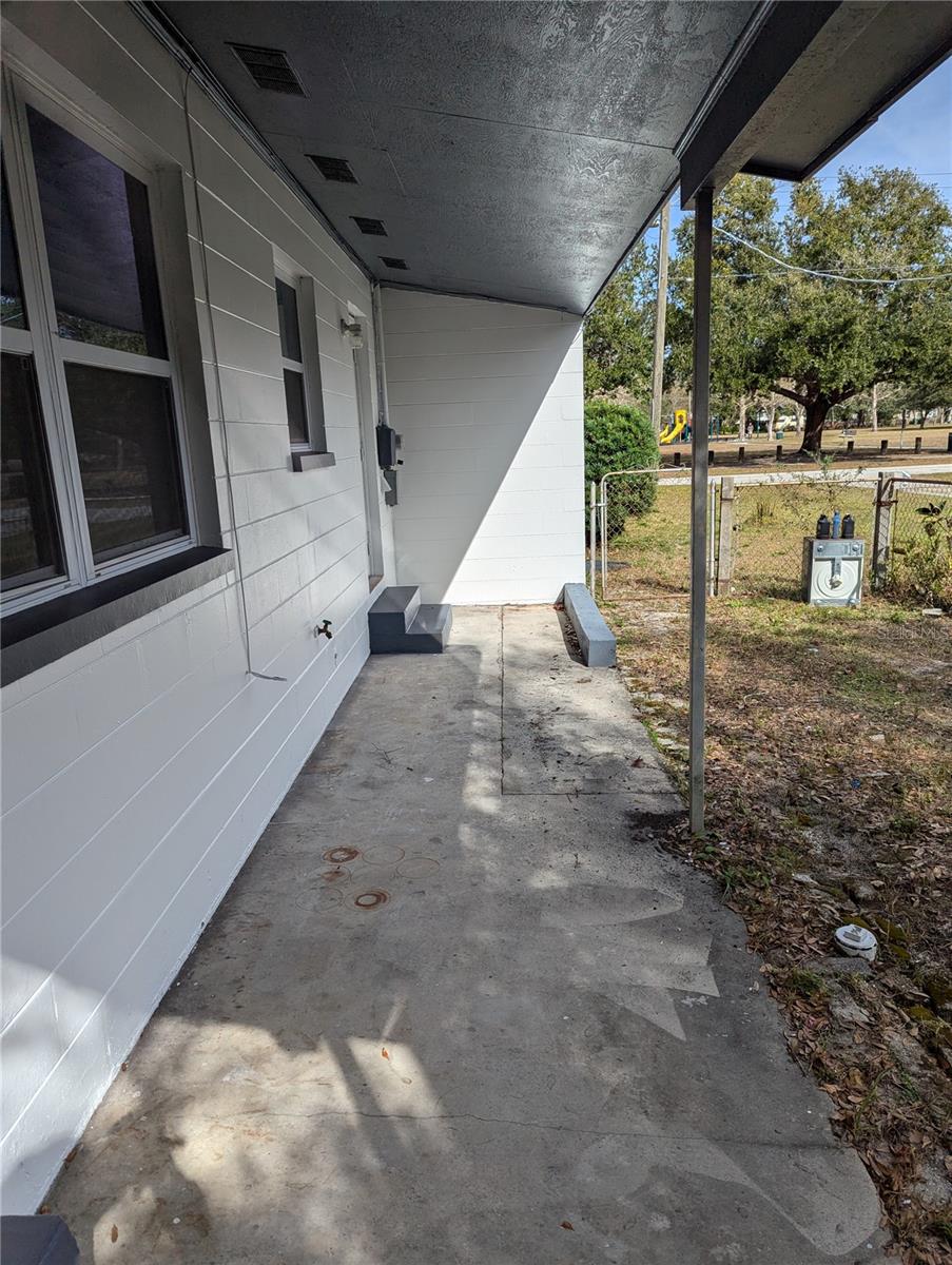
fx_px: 878
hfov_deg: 56.9
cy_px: 632
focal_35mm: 24
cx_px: 476
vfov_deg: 71.5
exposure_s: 1/3058
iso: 44
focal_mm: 6.81
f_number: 1.85
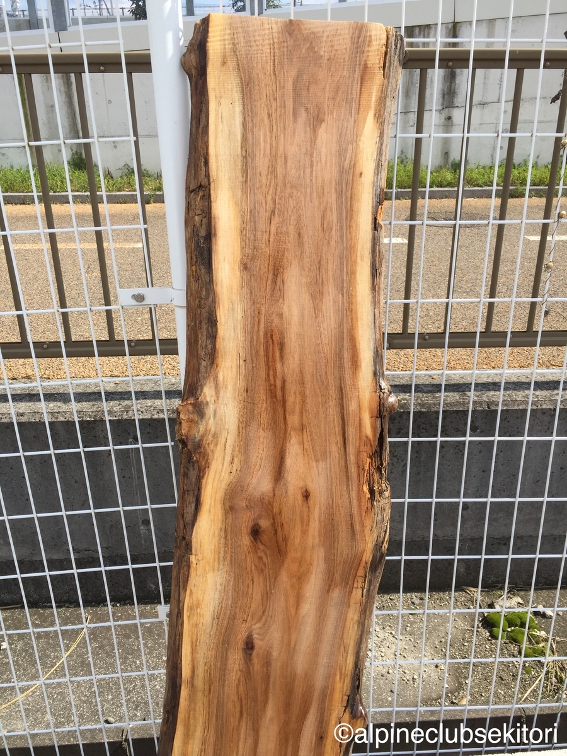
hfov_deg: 48.2
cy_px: 378
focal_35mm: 29
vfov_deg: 61.7
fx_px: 633
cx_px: 284
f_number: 2.2
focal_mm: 4.15
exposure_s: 1/1464
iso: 32
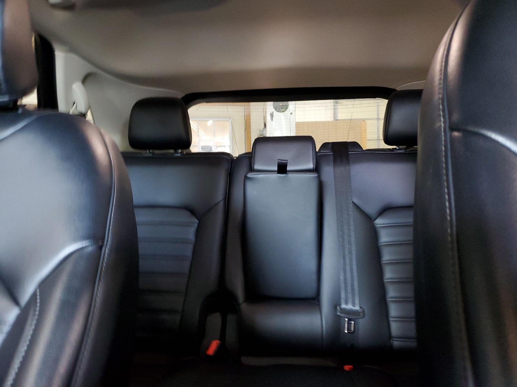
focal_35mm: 26
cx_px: 258
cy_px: 194
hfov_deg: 67.3
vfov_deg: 53.1
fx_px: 388
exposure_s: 1/17
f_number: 1.5
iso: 290
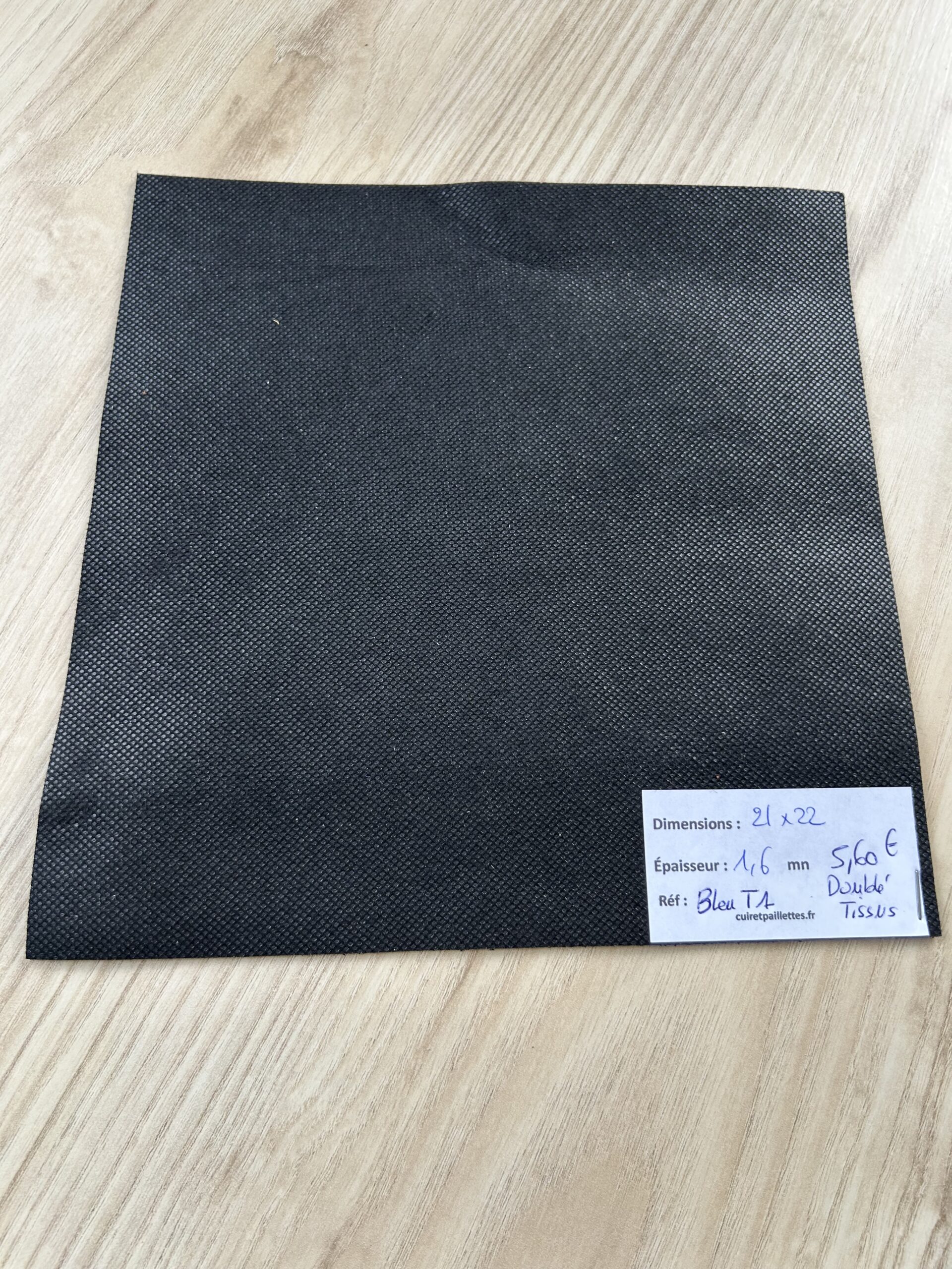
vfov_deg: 67.3
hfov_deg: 53.1
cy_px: 634
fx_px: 953
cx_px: 476
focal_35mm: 26
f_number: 1.5
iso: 40
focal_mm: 5.7
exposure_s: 1/121
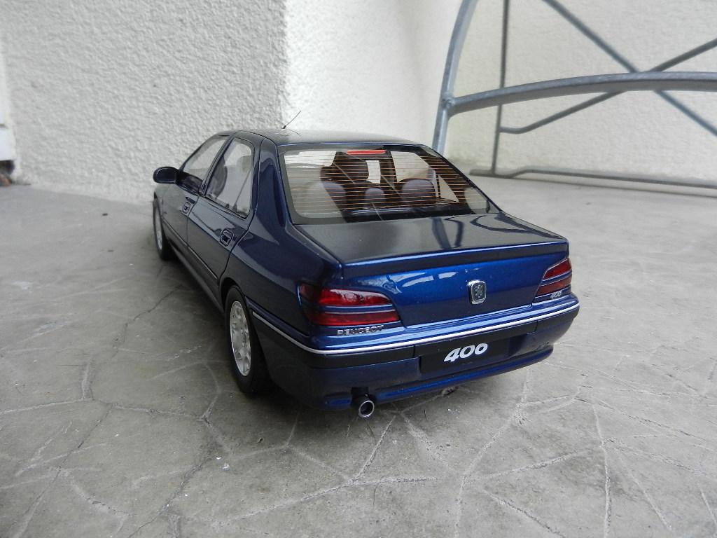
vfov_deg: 54.9
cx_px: 358
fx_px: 518
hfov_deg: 69.4
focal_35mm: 25
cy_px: 269
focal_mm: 4.5
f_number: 3.5
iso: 160
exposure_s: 1/50
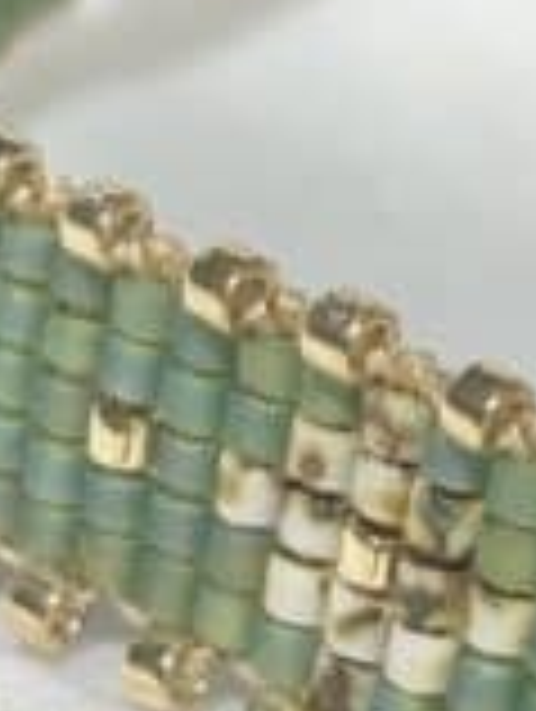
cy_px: 284
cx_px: 482
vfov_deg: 5.9
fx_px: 6918
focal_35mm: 336
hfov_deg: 4.4
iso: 32
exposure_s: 1/377
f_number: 1.6
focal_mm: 5.96
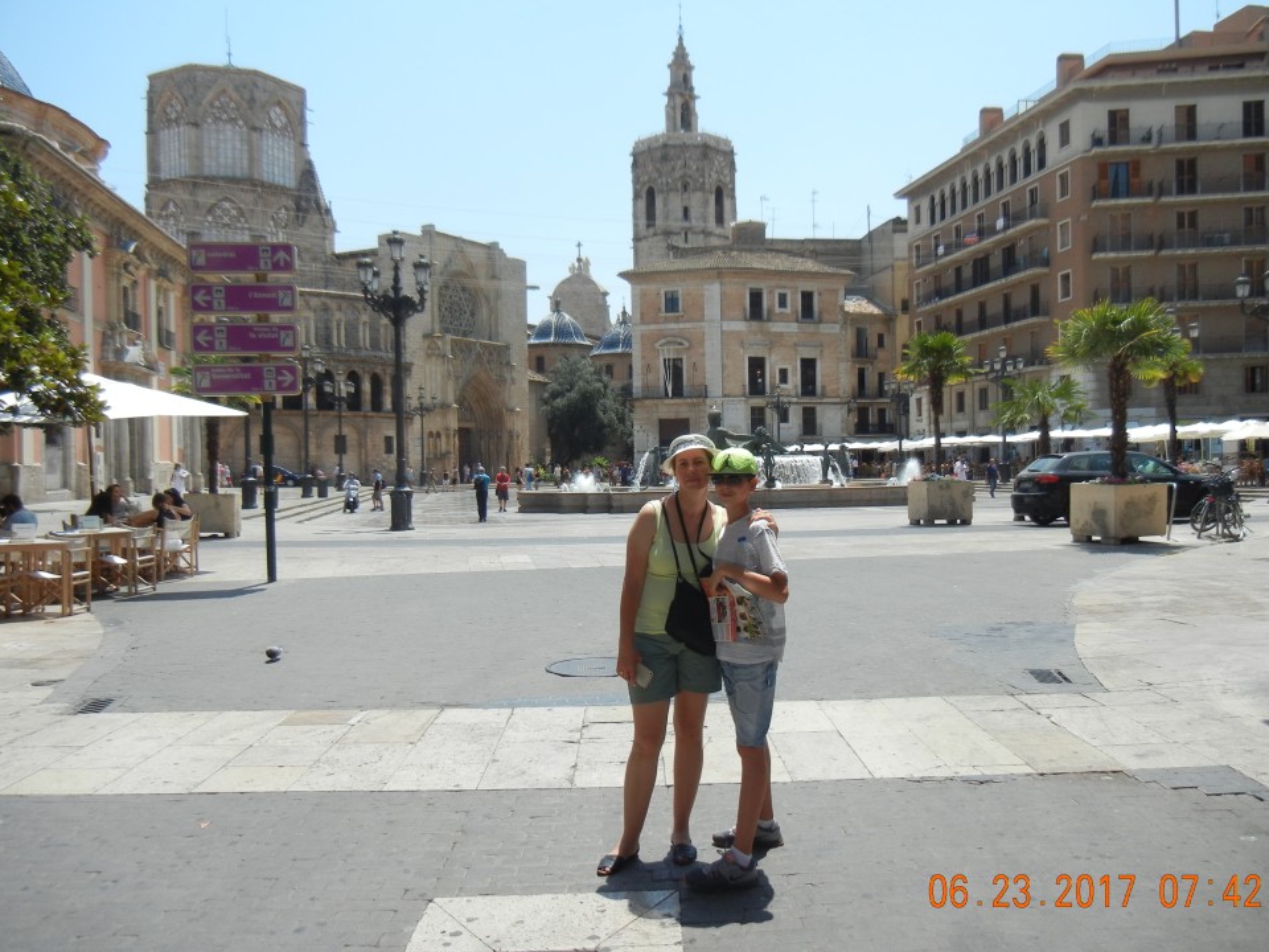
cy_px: 489
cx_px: 668
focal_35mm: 32
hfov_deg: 56.8
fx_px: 1173
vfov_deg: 44.2
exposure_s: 1/447
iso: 160
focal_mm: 5.4
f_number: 7
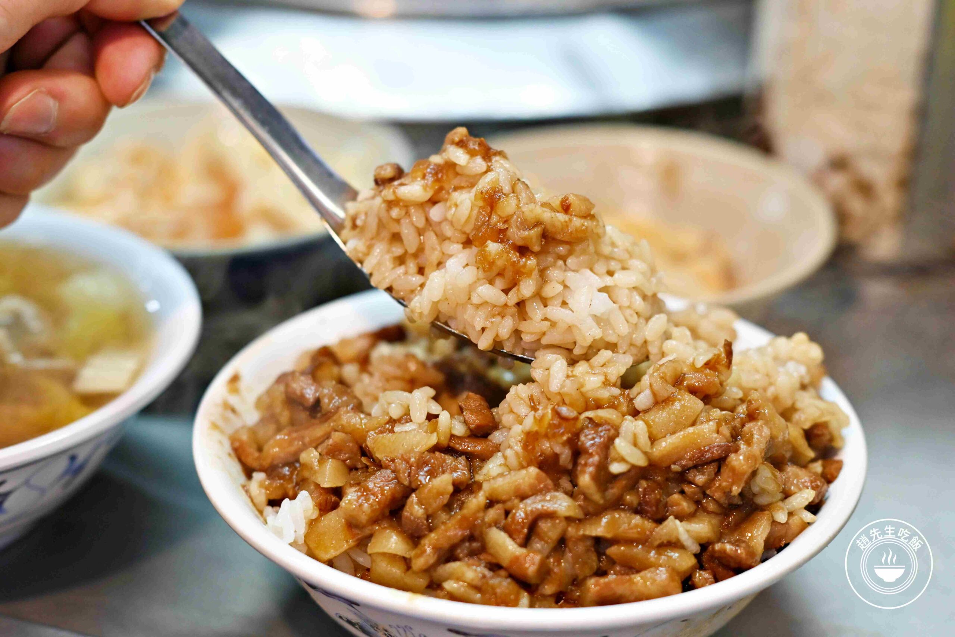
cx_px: 478
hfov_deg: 27.0
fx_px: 1990
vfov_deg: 18.2
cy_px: 318
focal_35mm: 75
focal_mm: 50
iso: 640
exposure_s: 1/160
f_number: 2.8
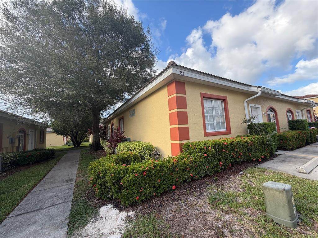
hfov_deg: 102.1
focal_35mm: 14
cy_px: 119
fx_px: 129
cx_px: 159
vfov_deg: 85.7
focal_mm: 2.22
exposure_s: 1/502
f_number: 2.2
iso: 50
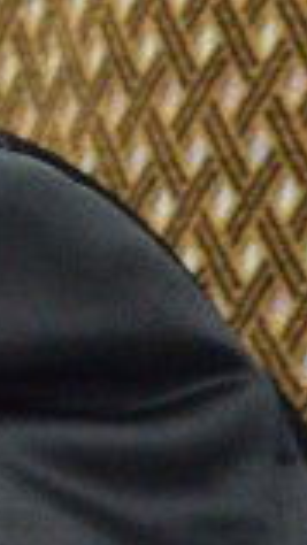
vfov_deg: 1.6
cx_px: -745
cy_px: 34
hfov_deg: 0.9
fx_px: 19840
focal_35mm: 1372
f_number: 5.6
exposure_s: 1/125
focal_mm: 135
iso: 2000
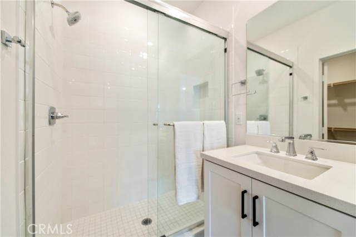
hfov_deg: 104.3
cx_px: 178
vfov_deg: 81.1
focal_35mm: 14
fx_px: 138
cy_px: 118
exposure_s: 1/160
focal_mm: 14
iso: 400
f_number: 2.8
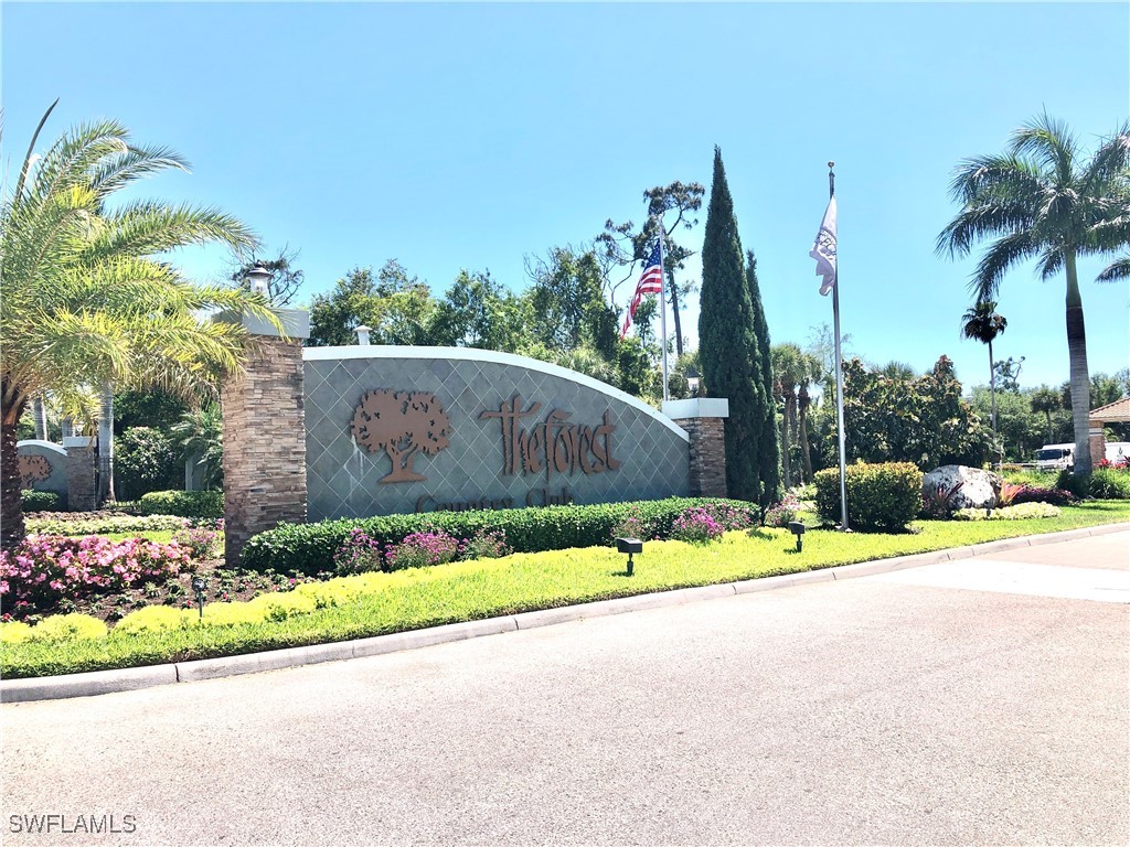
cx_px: 565
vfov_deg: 49.7
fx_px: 914
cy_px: 424
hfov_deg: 63.4
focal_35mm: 28
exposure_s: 1/2088
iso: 20
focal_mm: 3.99
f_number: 1.8
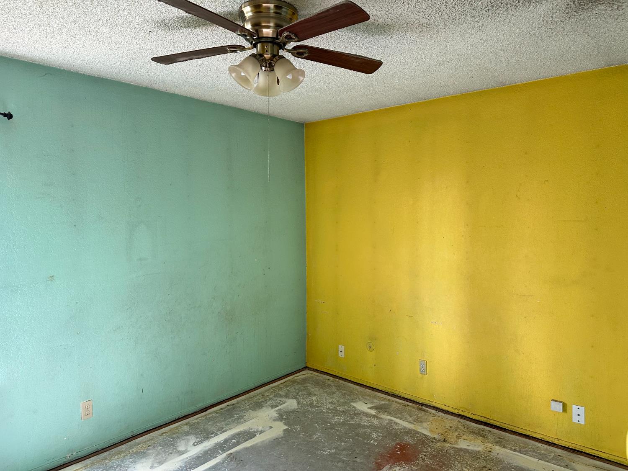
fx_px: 435
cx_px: 314
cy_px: 236
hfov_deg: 71.6
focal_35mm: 24
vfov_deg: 56.8
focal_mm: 6.86
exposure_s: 1/60
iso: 250
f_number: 1.78
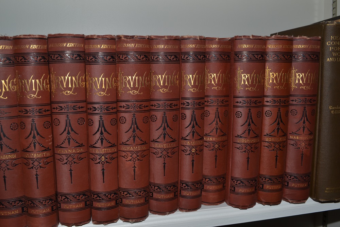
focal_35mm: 33
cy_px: 114
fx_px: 312
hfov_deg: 57.2
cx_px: 170
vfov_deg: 40.0
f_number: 8
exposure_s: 1/60
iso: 100
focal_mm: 22
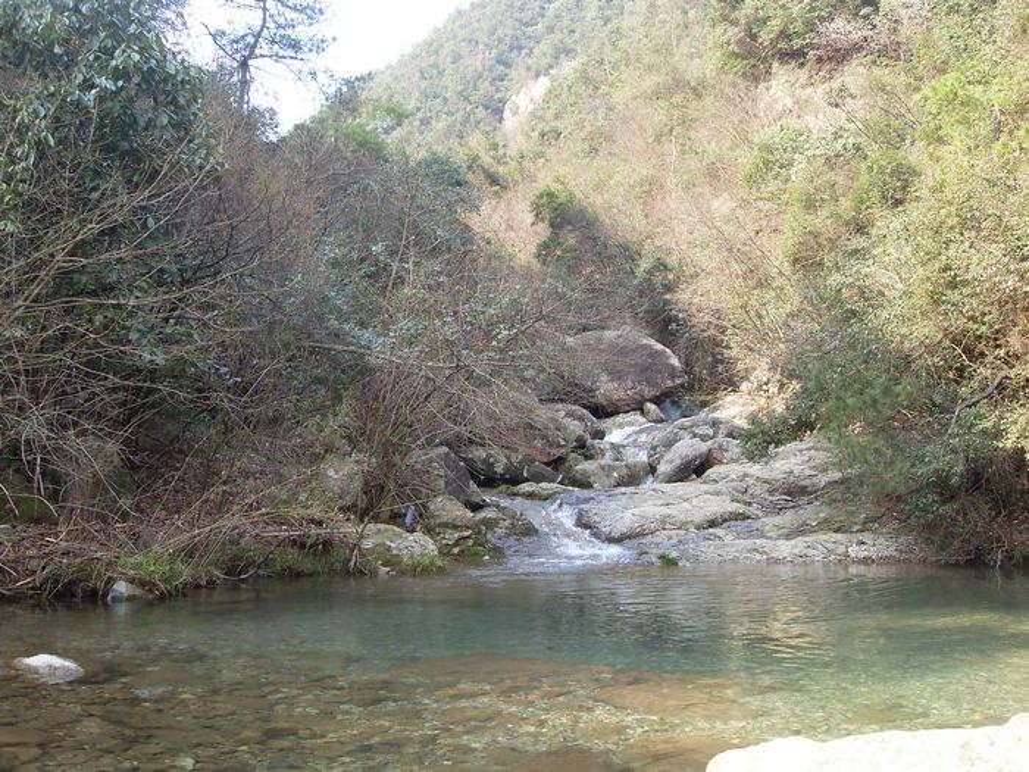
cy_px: 386
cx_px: 514
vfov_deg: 38.7
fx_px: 1100
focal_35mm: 37
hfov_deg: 50.1
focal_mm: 6.3
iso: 80
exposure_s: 1/125
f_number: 2.8
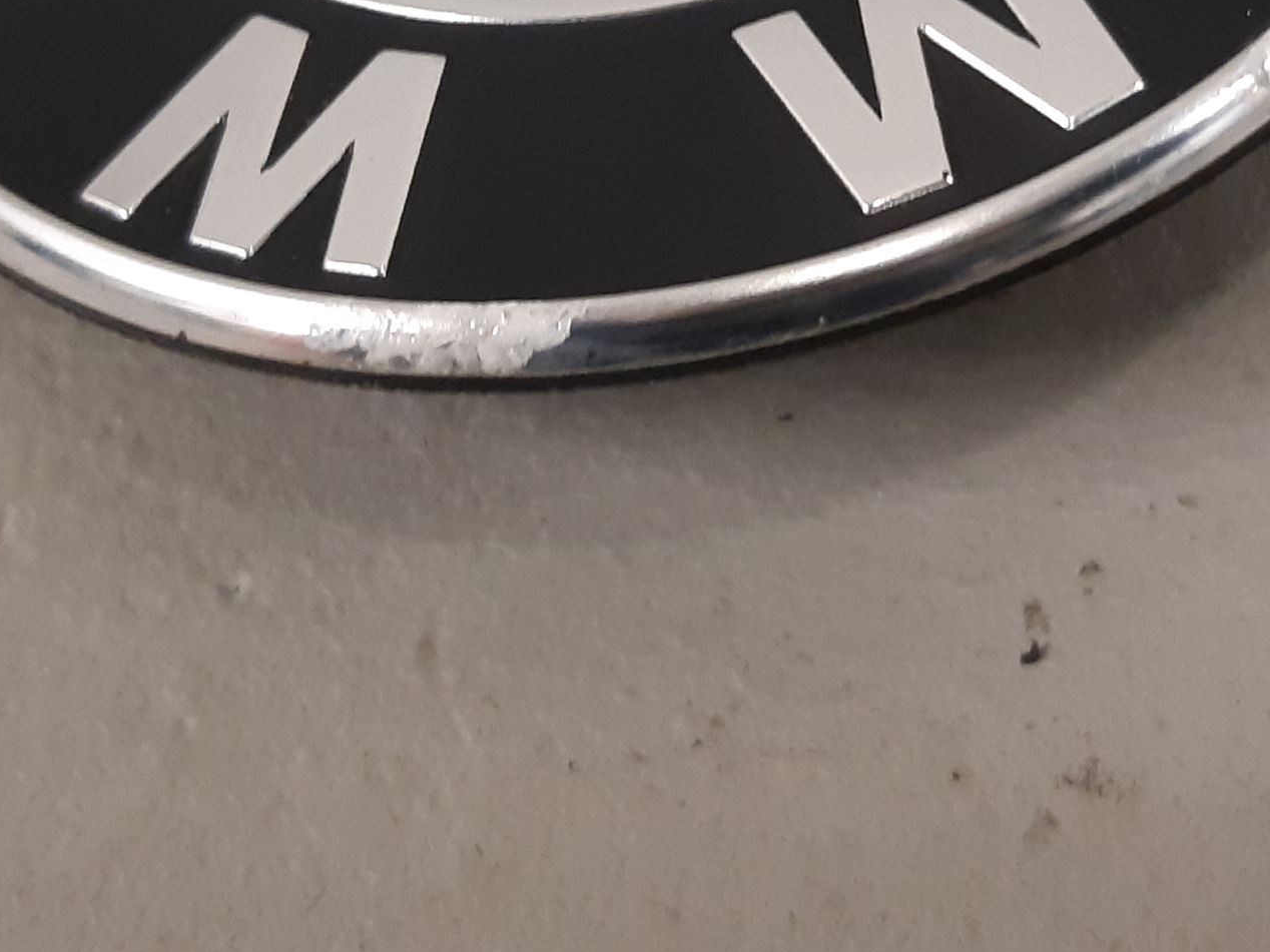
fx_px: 1541
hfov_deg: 44.5
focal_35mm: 42
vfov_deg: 33.9
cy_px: 283
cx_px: 773
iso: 250
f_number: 1.7
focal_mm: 3.93
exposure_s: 1/50
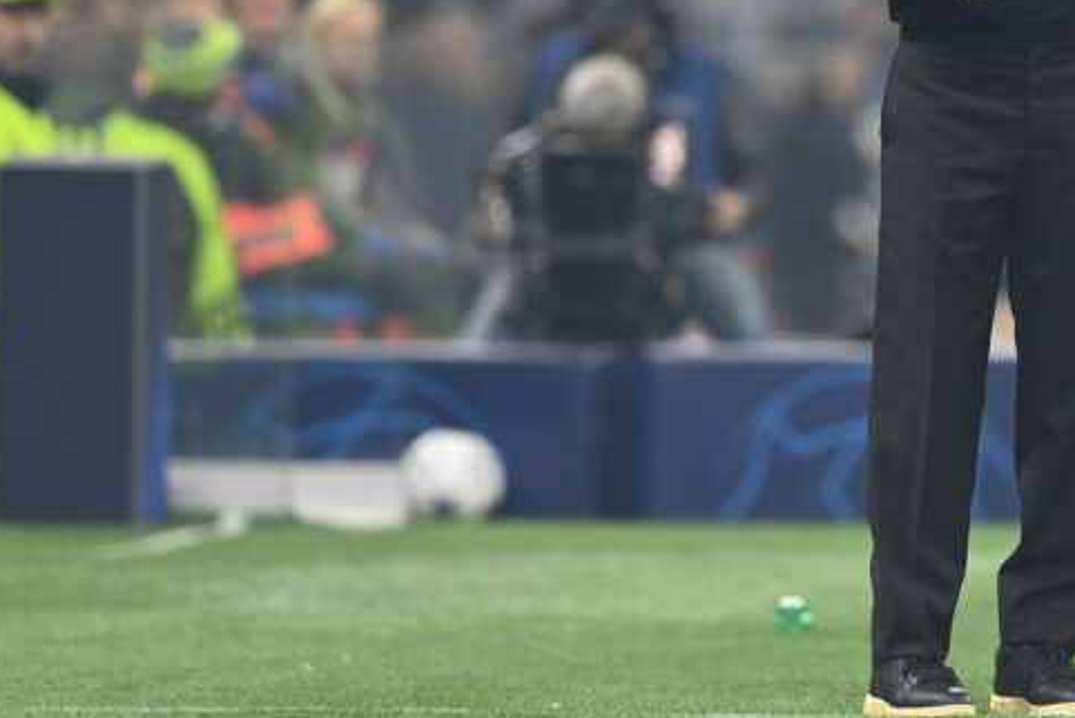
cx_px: 1059
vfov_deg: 1.6
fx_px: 25366
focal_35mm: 849
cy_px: 72
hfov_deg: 2.4
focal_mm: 400
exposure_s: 1/1600
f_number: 3.5
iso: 3200
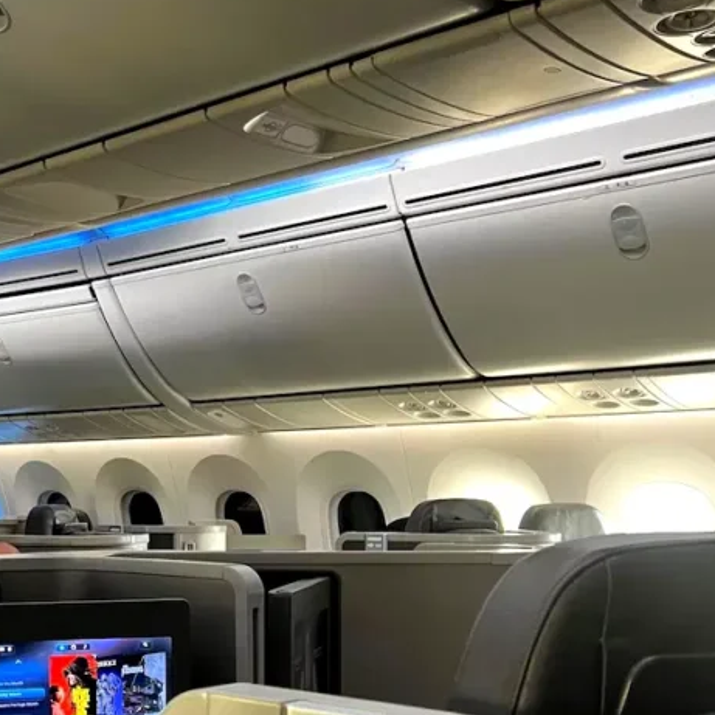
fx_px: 1192
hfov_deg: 31.2
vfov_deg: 32.7
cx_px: 16
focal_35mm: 51
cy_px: 547
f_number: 1.5
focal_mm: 5.7
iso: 200
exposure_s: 1/55
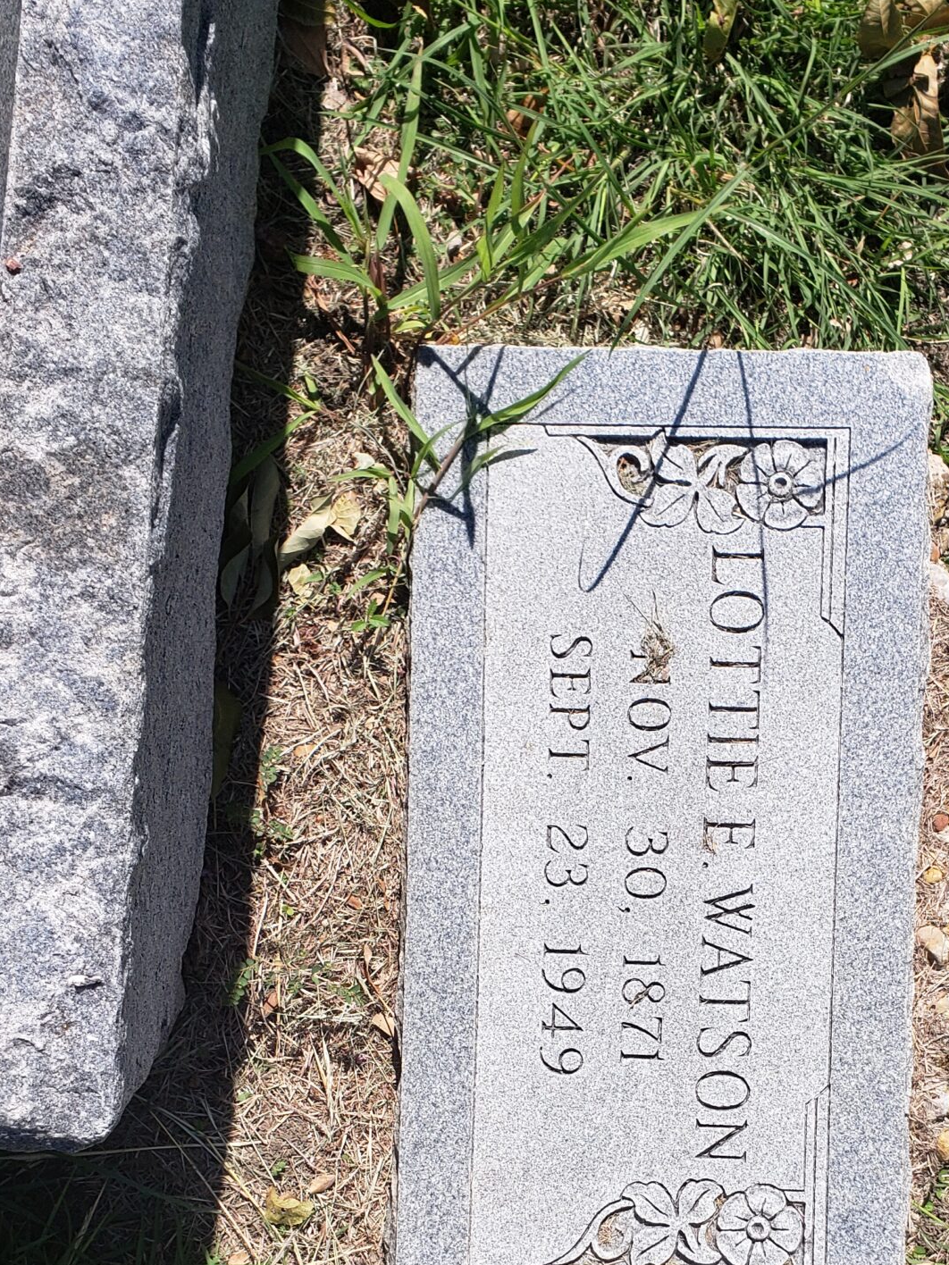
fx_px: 1718
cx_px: 698
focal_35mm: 47
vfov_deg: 38.9
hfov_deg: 30.4
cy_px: 1014
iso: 50
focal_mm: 4.3
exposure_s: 1/1319
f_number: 2.4
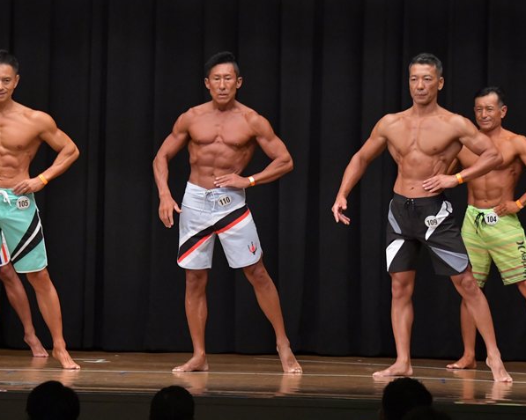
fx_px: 3299
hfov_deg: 9.1
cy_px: 217
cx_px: 237
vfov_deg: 7.3
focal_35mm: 212
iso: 6400
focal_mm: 116
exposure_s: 1/400
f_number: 5.6
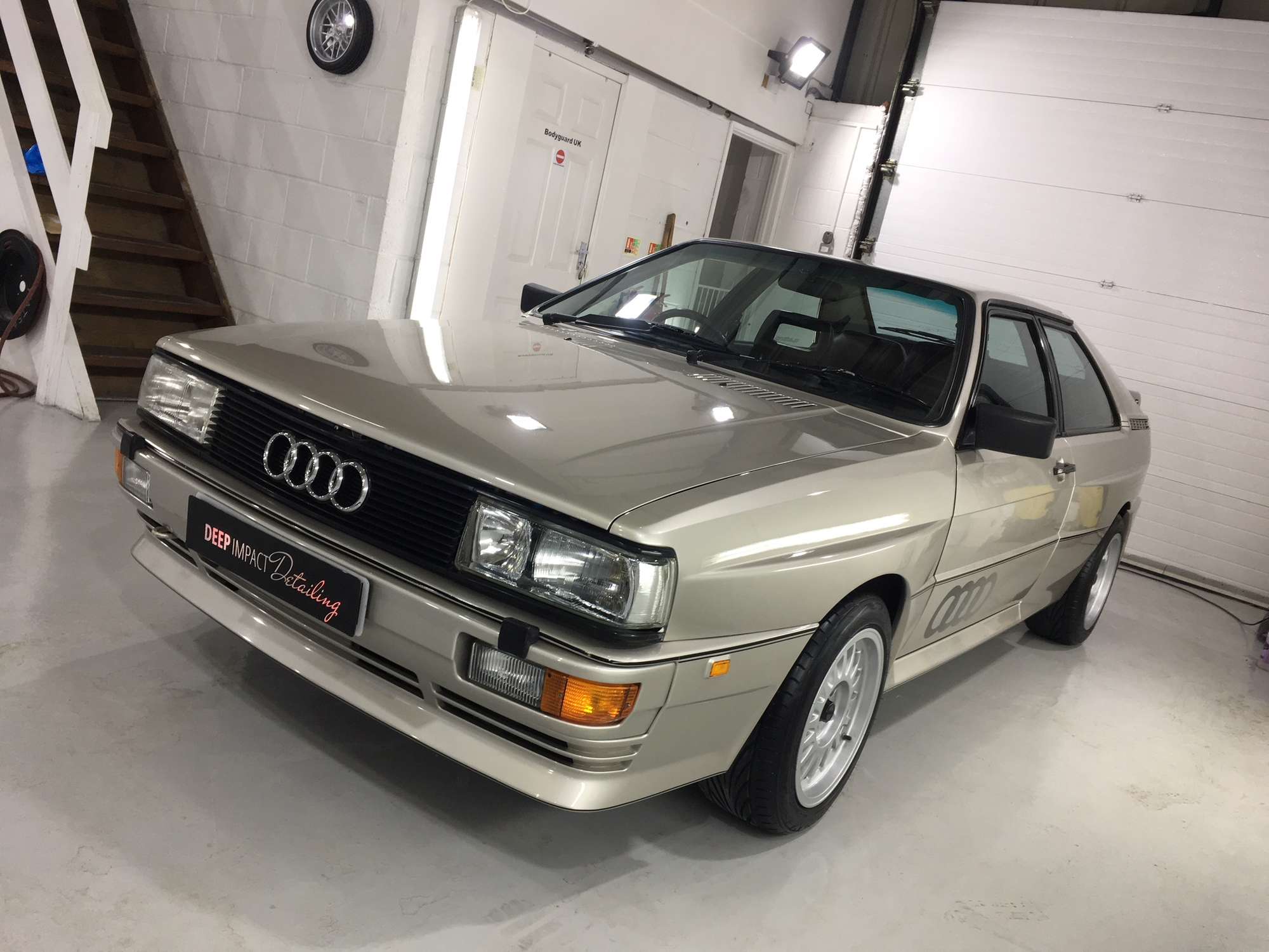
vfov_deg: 48.2
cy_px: 476
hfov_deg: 61.7
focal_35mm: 29
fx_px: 1063
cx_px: 634
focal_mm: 4.15
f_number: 2.2
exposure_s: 1/100
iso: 40
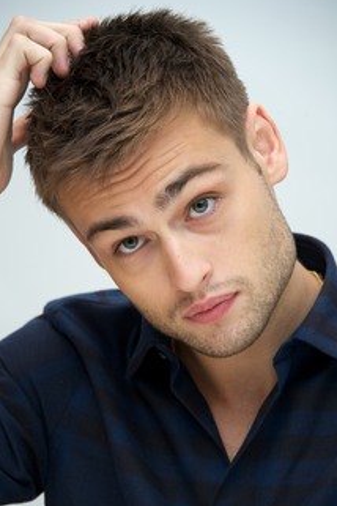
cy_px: 293
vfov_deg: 9.2
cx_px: 146
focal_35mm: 224
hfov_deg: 6.1
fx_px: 3145
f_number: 5.6
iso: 400
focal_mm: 180
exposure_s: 1/60
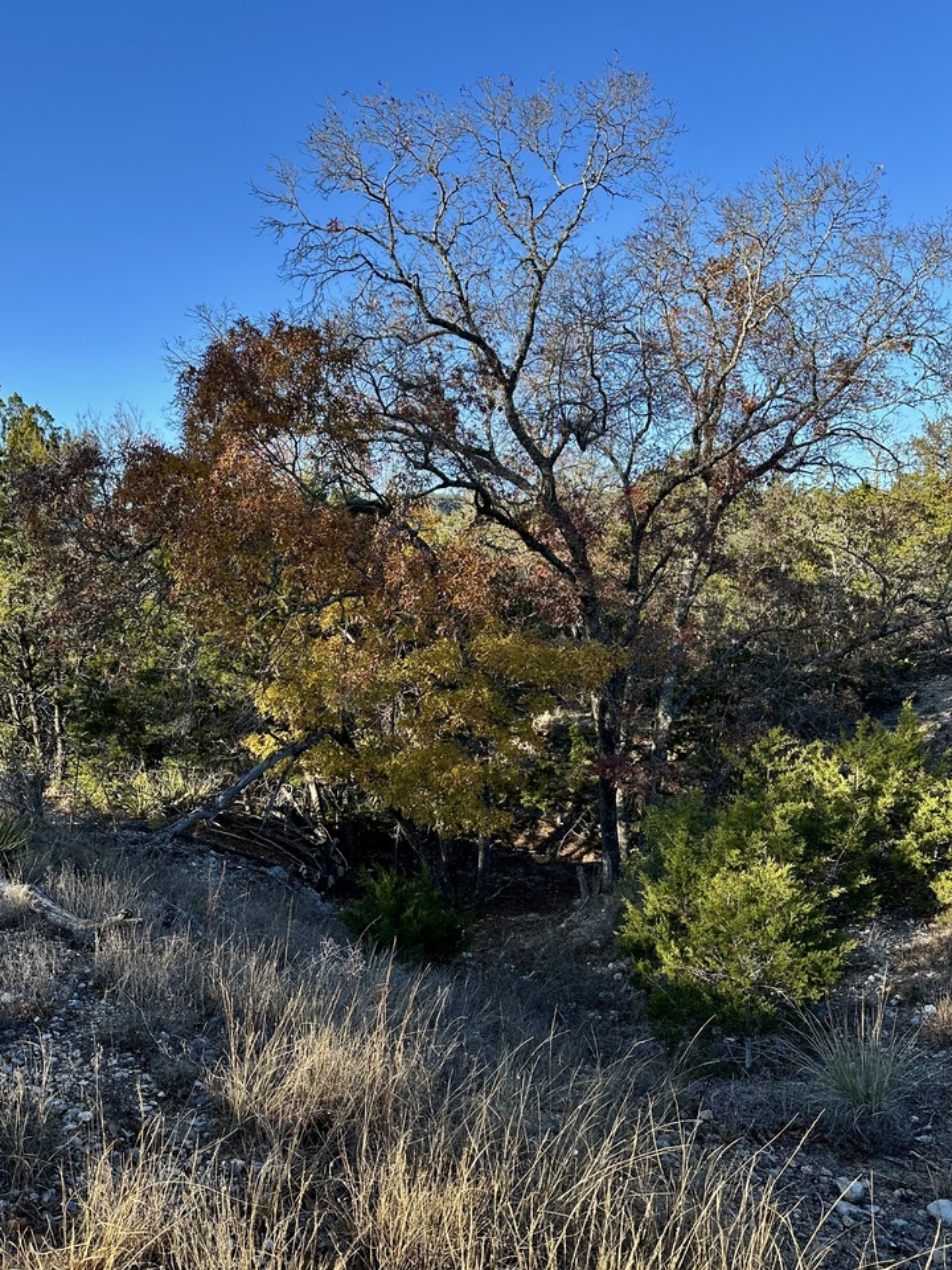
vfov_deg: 65.2
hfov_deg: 51.3
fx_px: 990
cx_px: 427
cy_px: 687
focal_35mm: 27
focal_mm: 6.86
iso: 80
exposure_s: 1/1083
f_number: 1.78
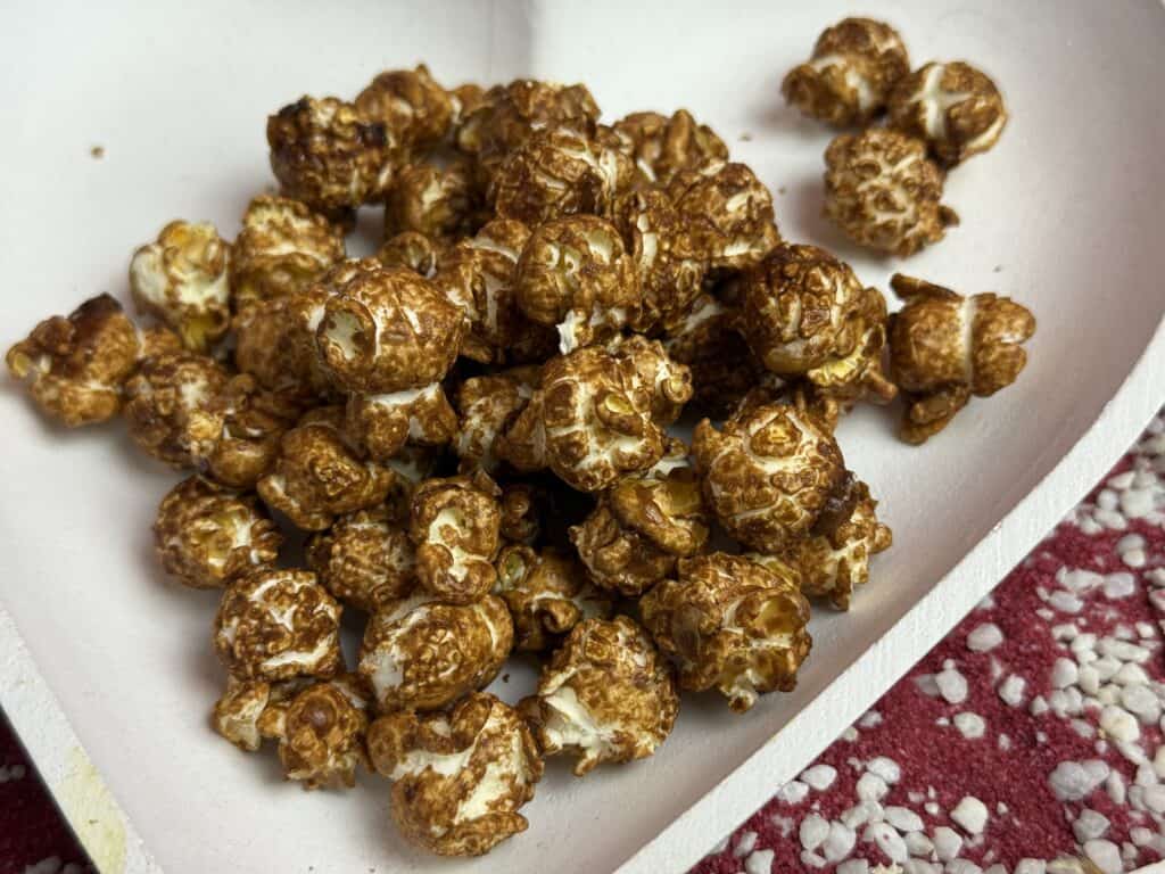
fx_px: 1615
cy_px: 437
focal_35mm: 48
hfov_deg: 39.7
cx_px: 582
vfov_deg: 30.3
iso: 64
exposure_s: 1/50
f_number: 1.78
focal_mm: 6.76
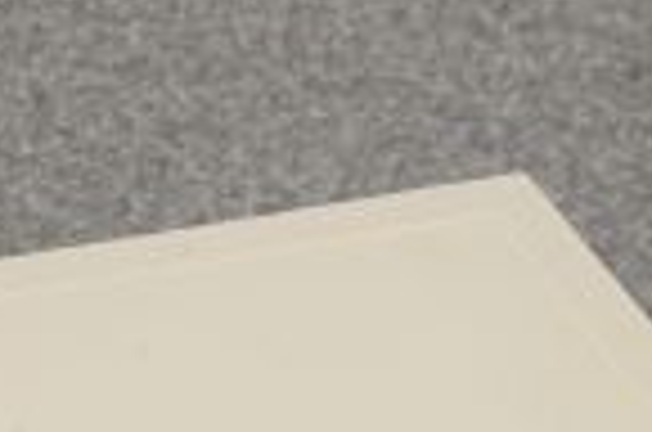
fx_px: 3741
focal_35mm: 207
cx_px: 22
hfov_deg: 9.9
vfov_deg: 6.4
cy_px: 871
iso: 1600
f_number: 11
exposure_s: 1/125
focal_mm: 50
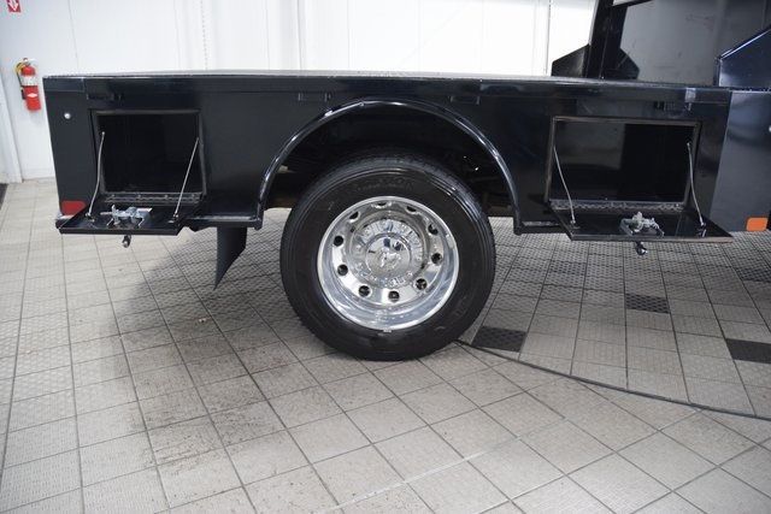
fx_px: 578
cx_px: 386
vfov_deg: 48.0
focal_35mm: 27
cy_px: 257
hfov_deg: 67.4
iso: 1800
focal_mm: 18
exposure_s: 1/60
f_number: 3.5
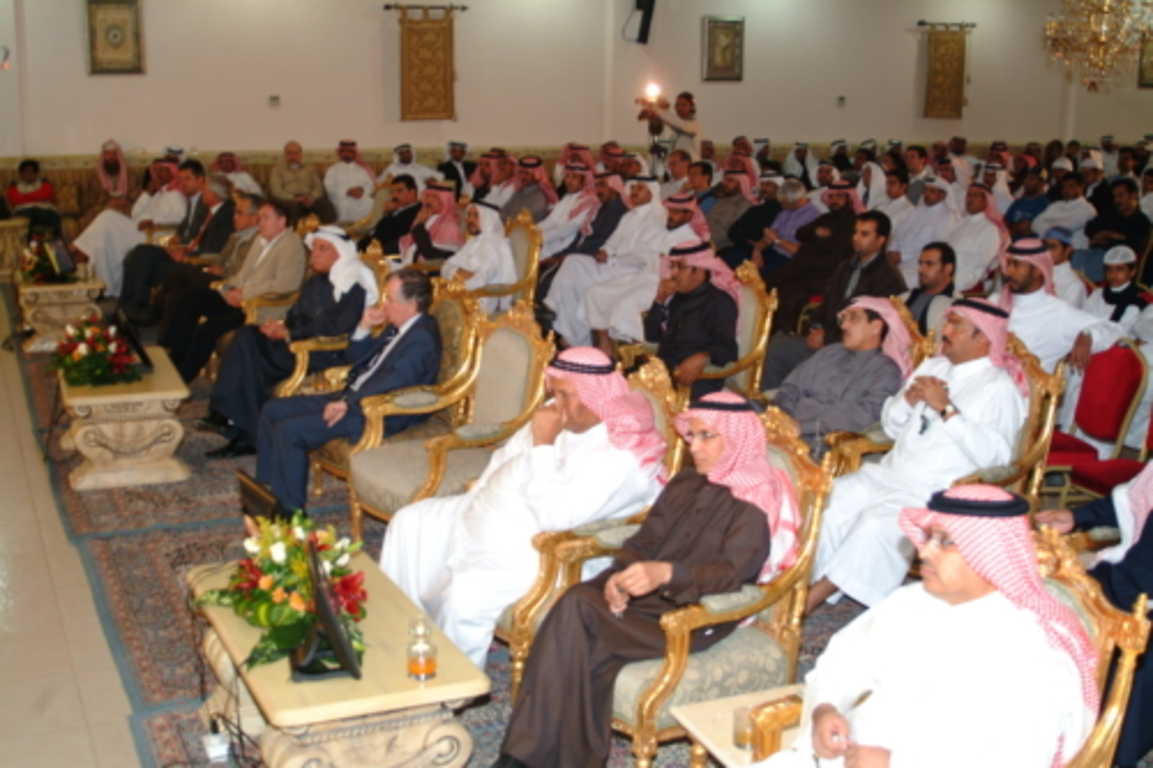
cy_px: 384
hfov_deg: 46.4
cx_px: 576
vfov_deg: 31.9
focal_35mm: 42
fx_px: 1345
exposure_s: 1/20
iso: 400
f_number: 3.5
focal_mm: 28
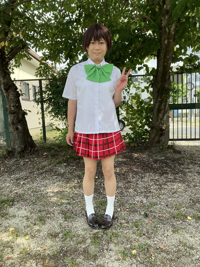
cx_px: 100
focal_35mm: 23
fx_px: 177
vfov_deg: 73.9
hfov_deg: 58.9
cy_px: 134
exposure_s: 1/141
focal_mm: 2.71
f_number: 2.2
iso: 25
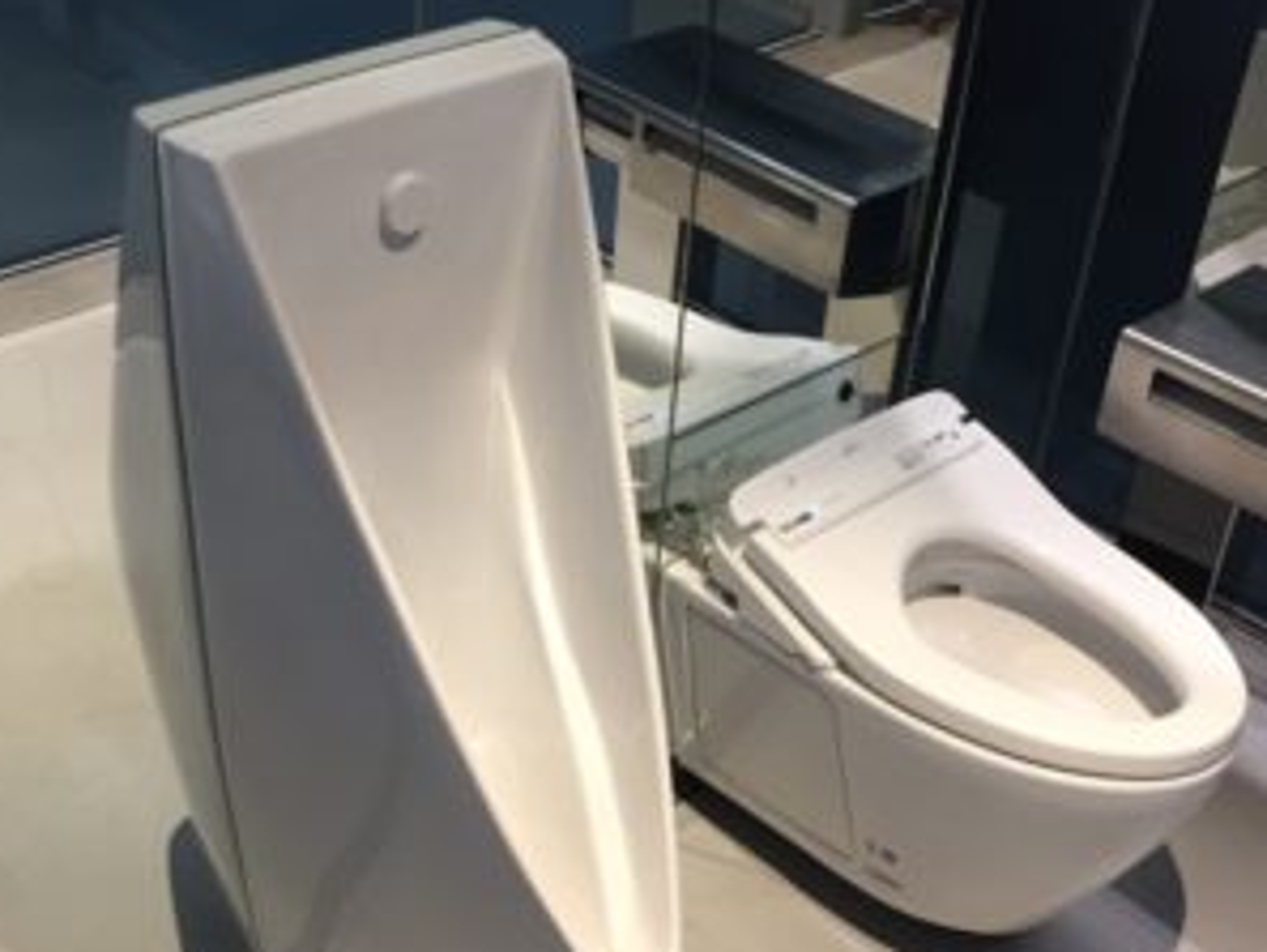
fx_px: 1831
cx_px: 550
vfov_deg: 29.1
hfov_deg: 38.1
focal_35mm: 50
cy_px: 504
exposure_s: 1/30
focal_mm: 4.15
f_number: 2.2
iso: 125
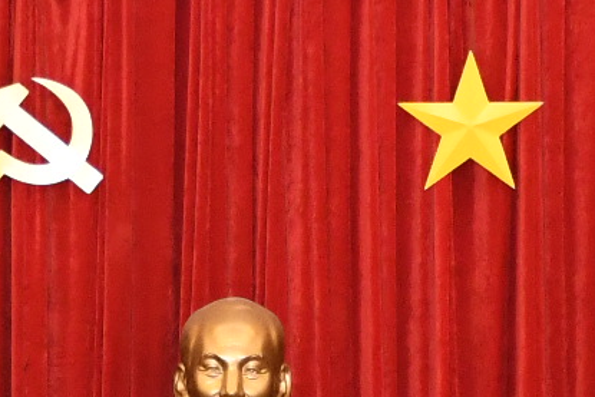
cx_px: 304
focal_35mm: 322
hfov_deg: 6.4
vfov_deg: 4.3
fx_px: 5324
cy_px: 585
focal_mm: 32
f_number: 4
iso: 2500
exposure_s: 1/200
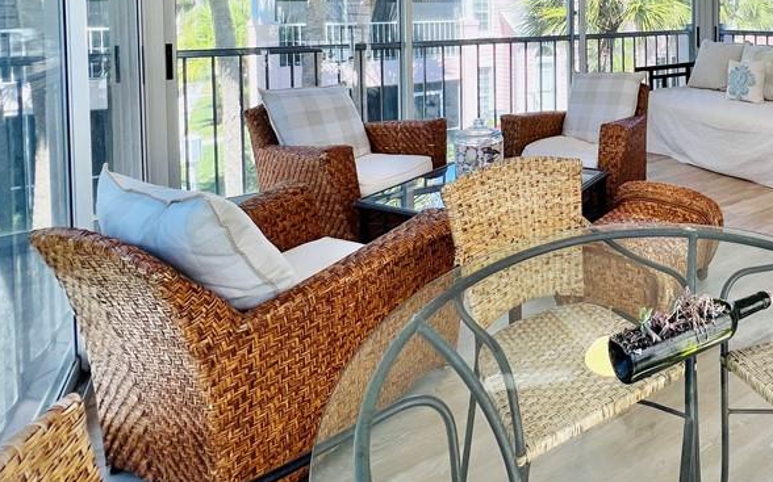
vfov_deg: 45.0
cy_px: 25
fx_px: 505
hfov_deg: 68.0
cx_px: 614
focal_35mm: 24
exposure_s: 1/122
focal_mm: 1.57
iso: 32
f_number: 1.8
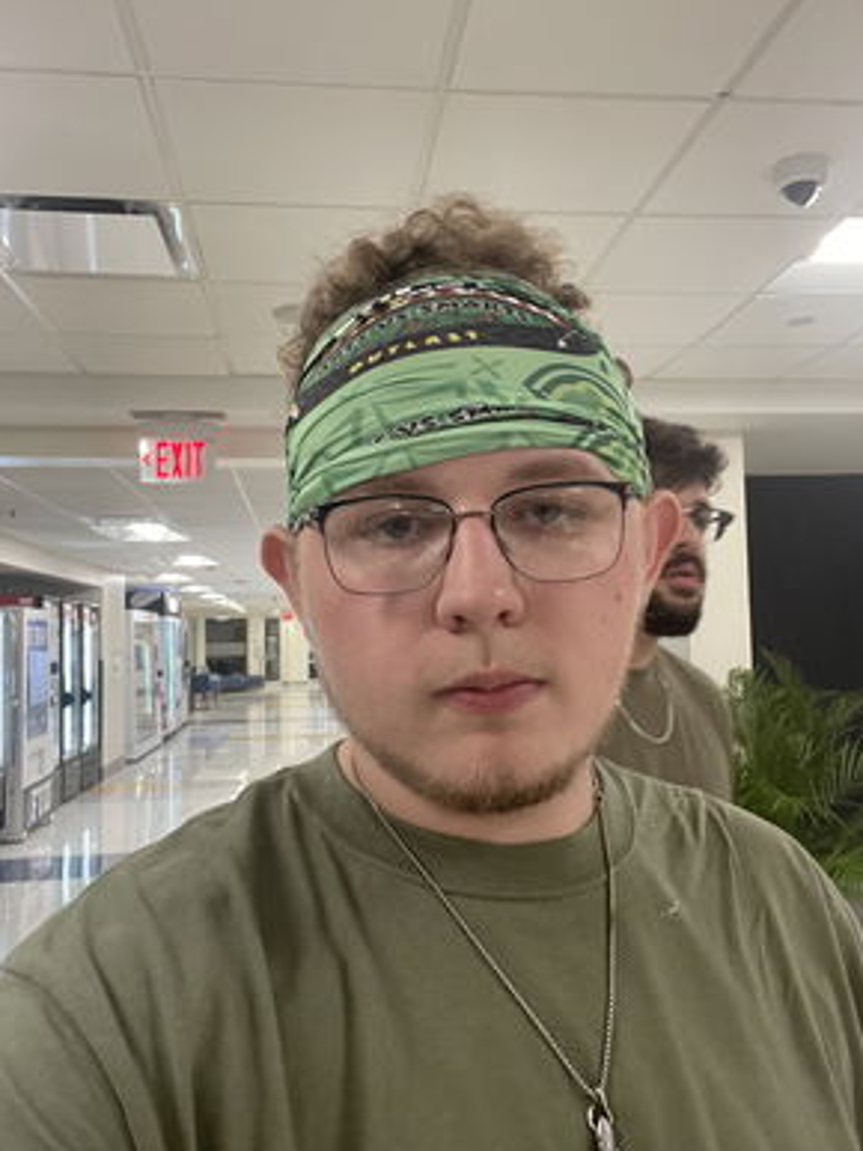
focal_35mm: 31
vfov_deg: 58.4
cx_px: 437
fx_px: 1031
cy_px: 565
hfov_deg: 45.4
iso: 200
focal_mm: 2.71
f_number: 2.2
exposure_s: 1/60
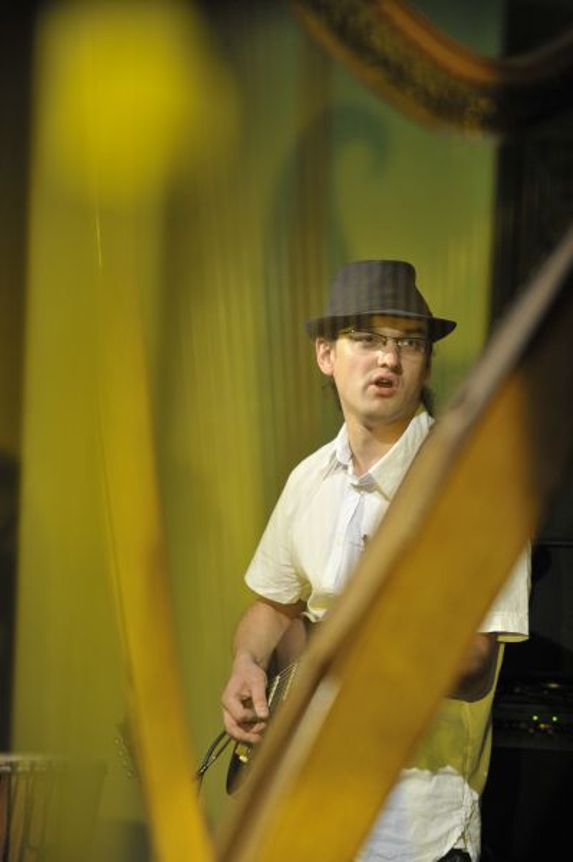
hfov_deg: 6.9
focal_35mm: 200
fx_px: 4783
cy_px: 431
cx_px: 286
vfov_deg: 10.3
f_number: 2.8
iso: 1600
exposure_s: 1/160
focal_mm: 200
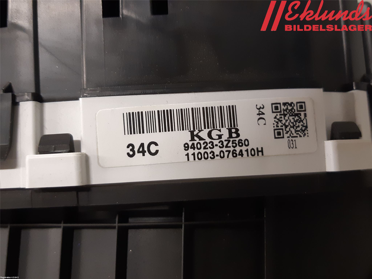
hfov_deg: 67.3
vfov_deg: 53.1
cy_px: 140
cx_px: 186
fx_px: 279
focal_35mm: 26
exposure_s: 1/50
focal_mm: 3.93
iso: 160
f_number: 1.7
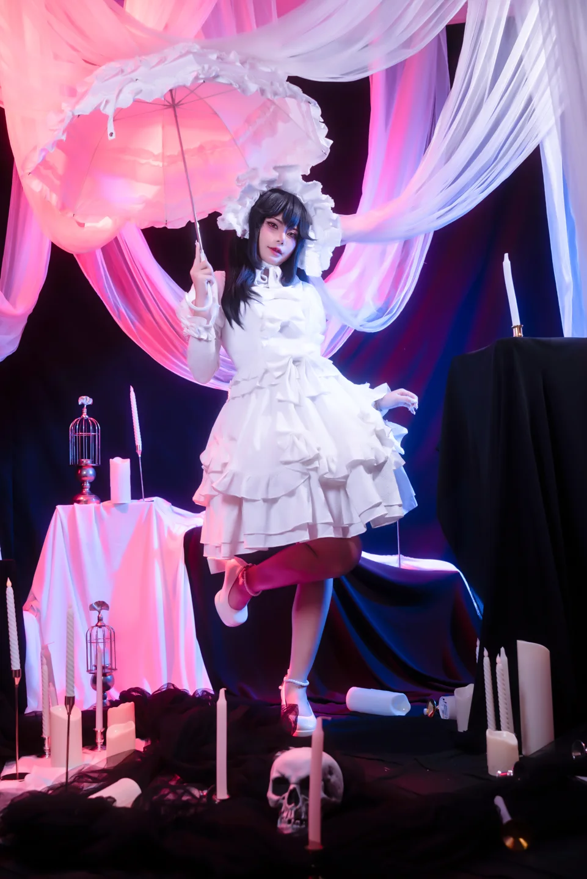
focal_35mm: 39
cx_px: 294
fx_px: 953
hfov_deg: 34.2
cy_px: 440
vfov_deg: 49.5
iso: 100
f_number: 4
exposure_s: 1/200
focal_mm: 39
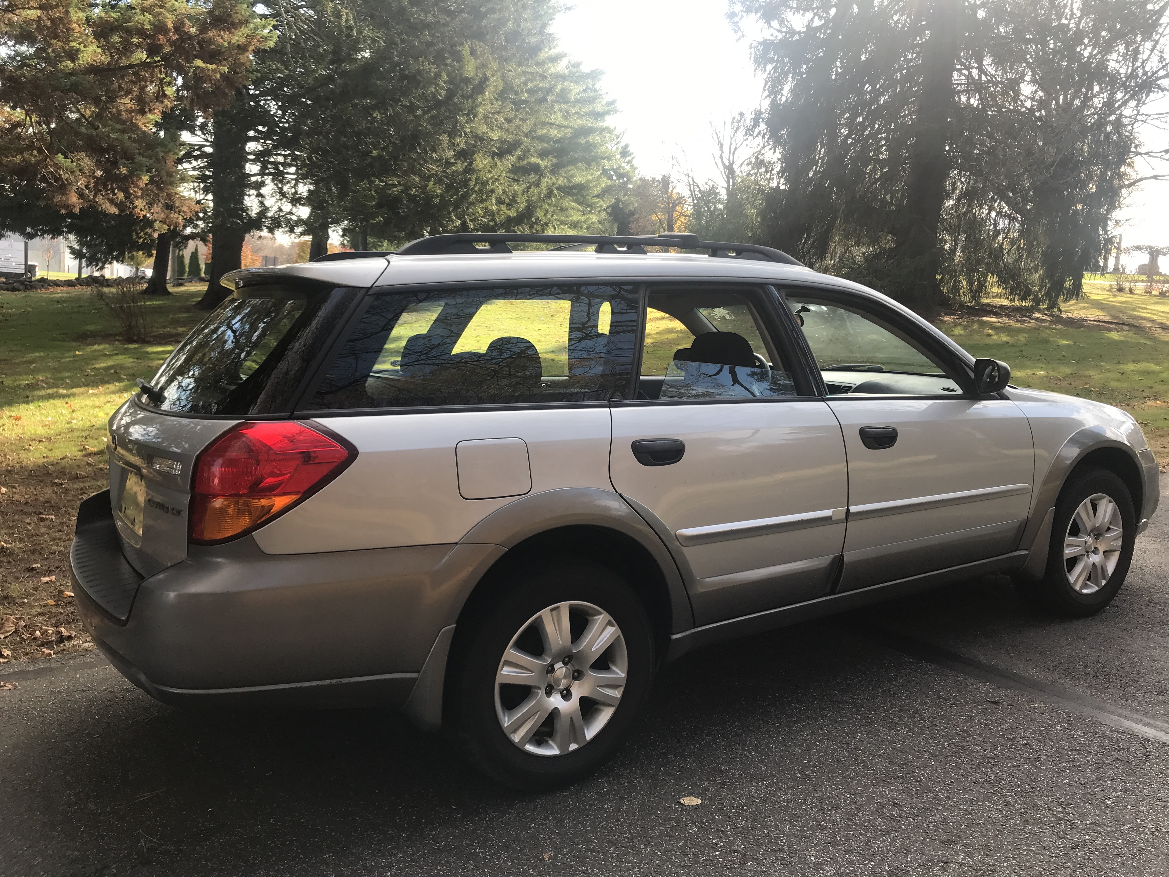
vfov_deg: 49.7
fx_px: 946
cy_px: 438
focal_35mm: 28
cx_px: 584
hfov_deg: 63.4
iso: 20
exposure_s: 1/411
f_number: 1.8
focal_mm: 3.99
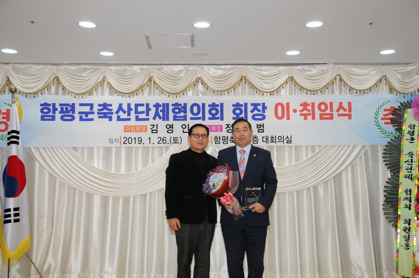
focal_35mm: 45
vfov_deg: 29.8
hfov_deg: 43.7
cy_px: 139
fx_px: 523
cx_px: 210
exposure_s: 1/80
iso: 250
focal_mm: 30
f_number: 5
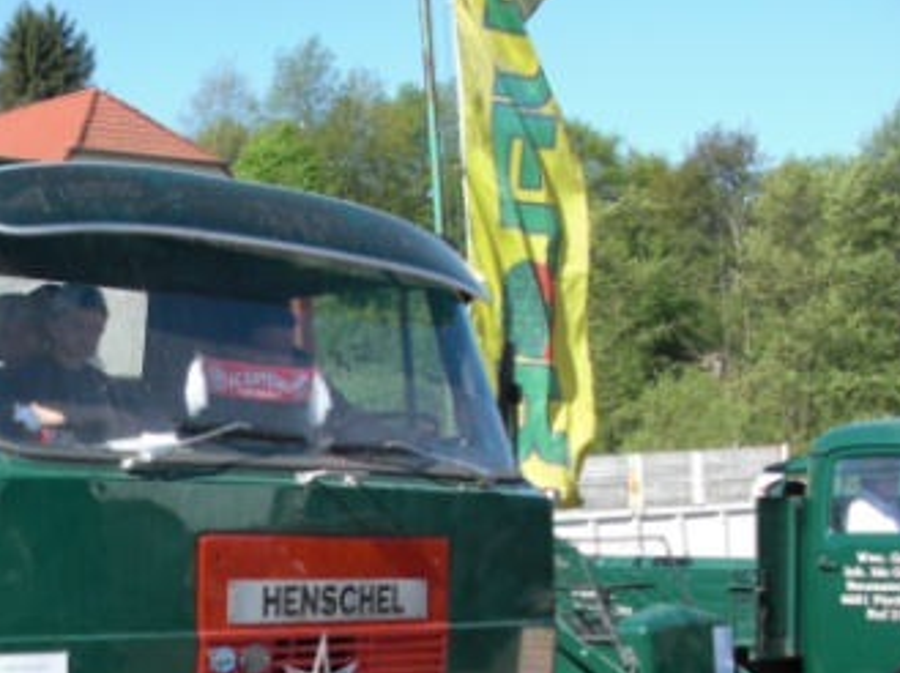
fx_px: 2078
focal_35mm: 80
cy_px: 639
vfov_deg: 18.0
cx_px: -55
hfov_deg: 23.2
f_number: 2.8
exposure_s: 1/400
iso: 50
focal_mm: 6.3
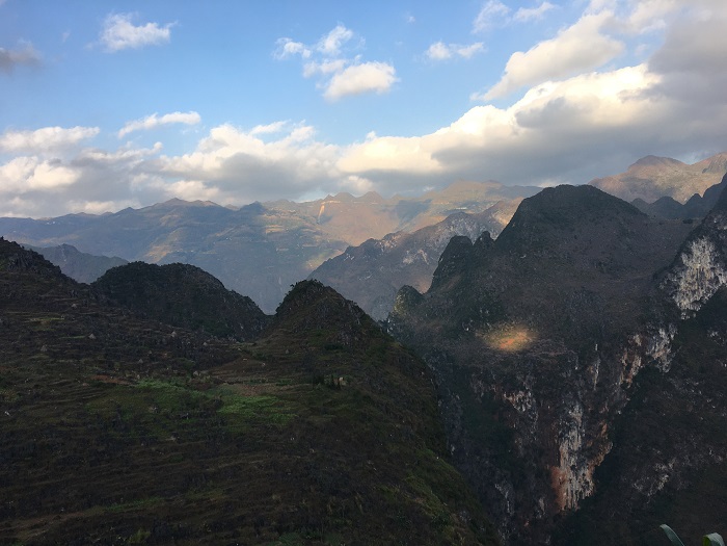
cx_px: 364
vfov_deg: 48.2
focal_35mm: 29
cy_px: 273
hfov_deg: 61.7
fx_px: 609
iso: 25
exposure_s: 1/574
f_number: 2.2
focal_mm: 4.15
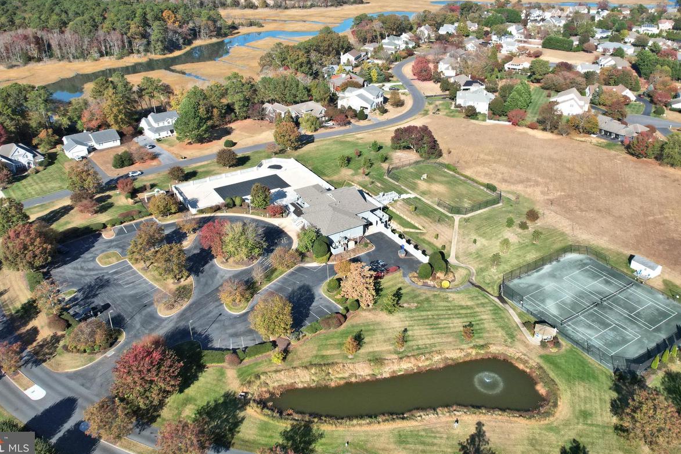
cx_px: 362
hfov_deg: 67.3
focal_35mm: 27
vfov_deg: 47.7
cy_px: 183
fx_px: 511
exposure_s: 1/5000
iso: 400
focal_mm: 8.38
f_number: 2.8
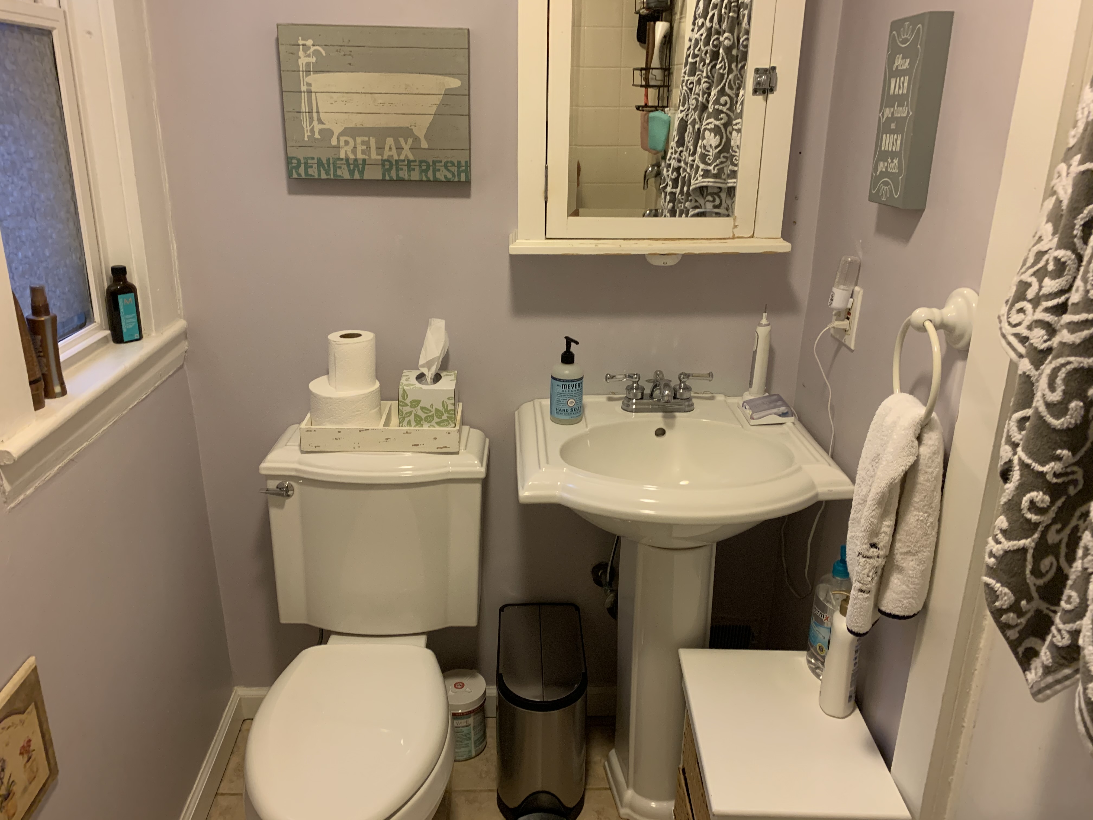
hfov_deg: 67.3
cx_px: 546
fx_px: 821
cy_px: 410
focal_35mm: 26
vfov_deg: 53.1
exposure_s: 1/60
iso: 320
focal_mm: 4.25
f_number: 1.8
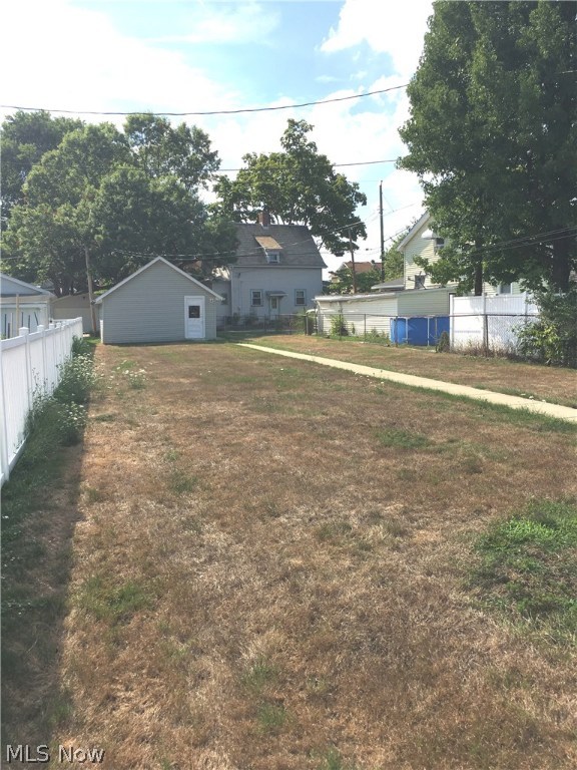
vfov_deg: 61.7
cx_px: 288
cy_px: 385
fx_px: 645
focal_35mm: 29
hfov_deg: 48.2
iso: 25
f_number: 2.2
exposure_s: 1/1508
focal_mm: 4.15
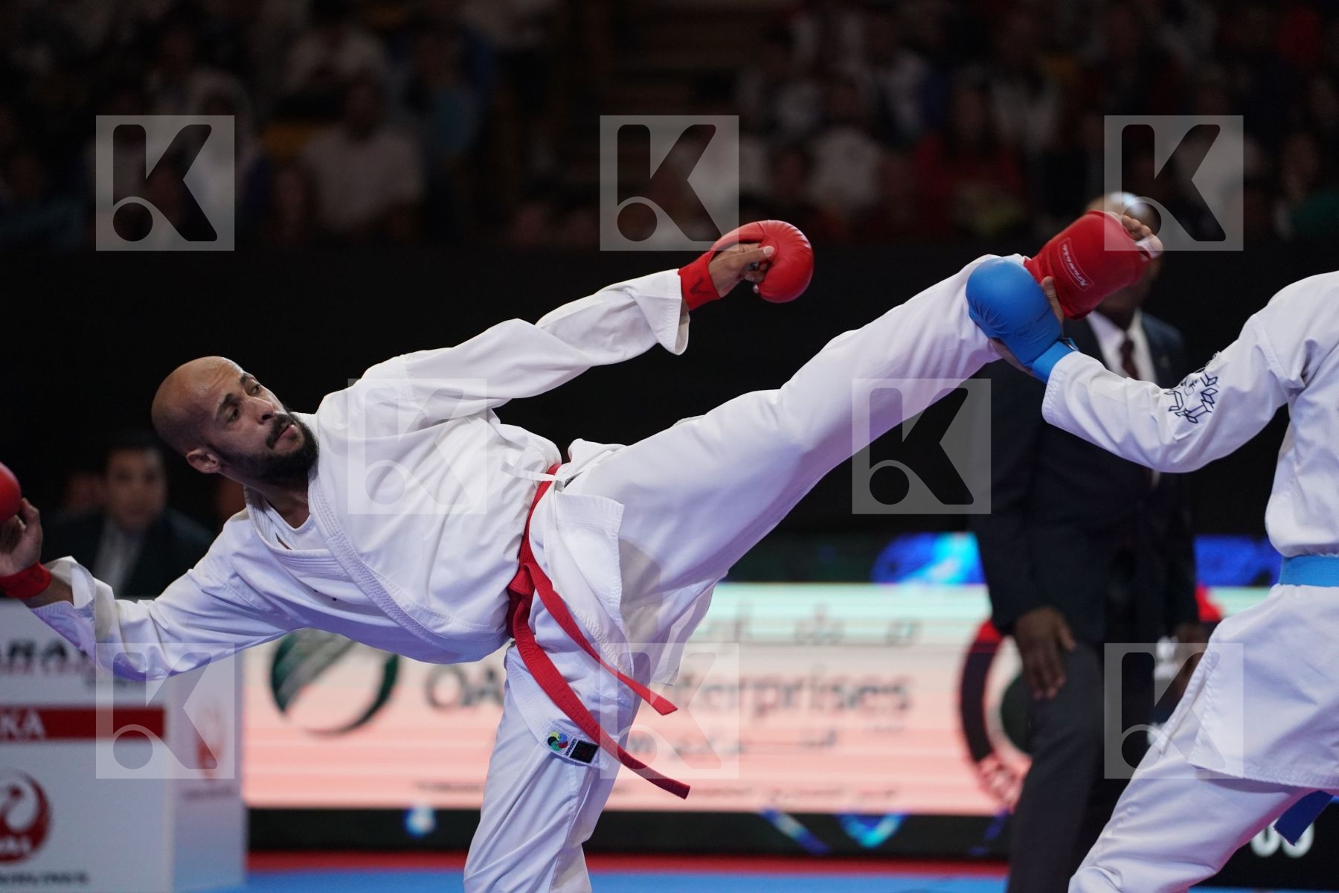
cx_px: 670
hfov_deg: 11.7
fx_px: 6546
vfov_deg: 7.8
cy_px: 446
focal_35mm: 176
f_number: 2.8
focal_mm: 176
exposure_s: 1/1000
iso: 4000
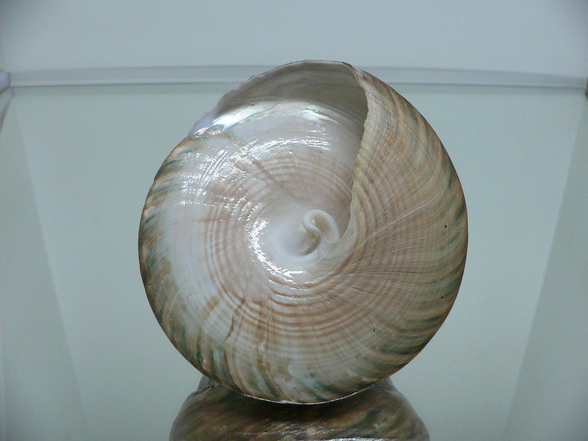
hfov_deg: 52.6
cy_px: 220
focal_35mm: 35
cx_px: 294
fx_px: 595
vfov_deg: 40.7
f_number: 2.8
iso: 200
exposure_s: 1/60
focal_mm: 4.6
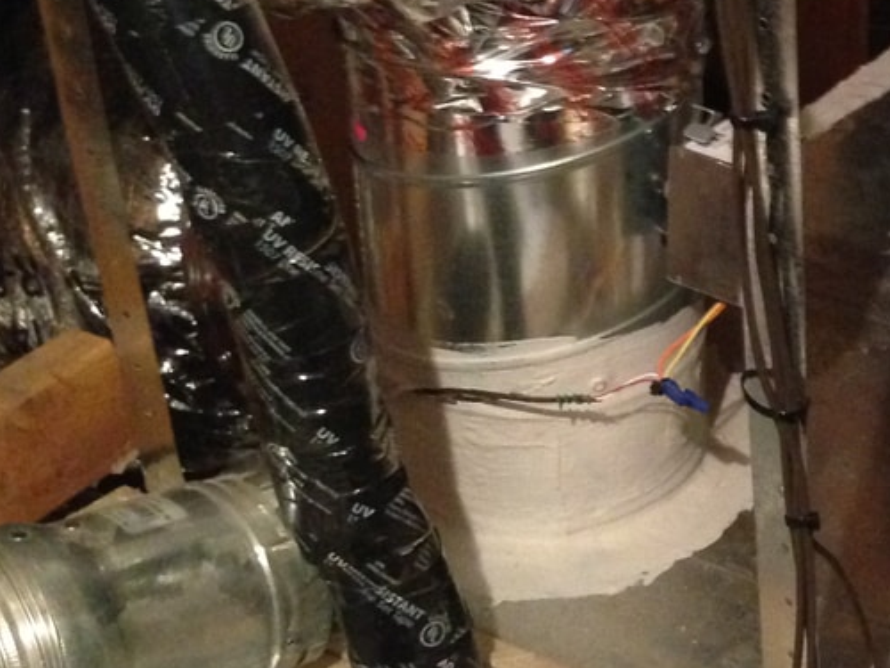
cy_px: 265
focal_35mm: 88
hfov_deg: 20.7
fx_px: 2263
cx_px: 1090
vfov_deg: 16.8
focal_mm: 4.12
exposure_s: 1/15
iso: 640
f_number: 2.4
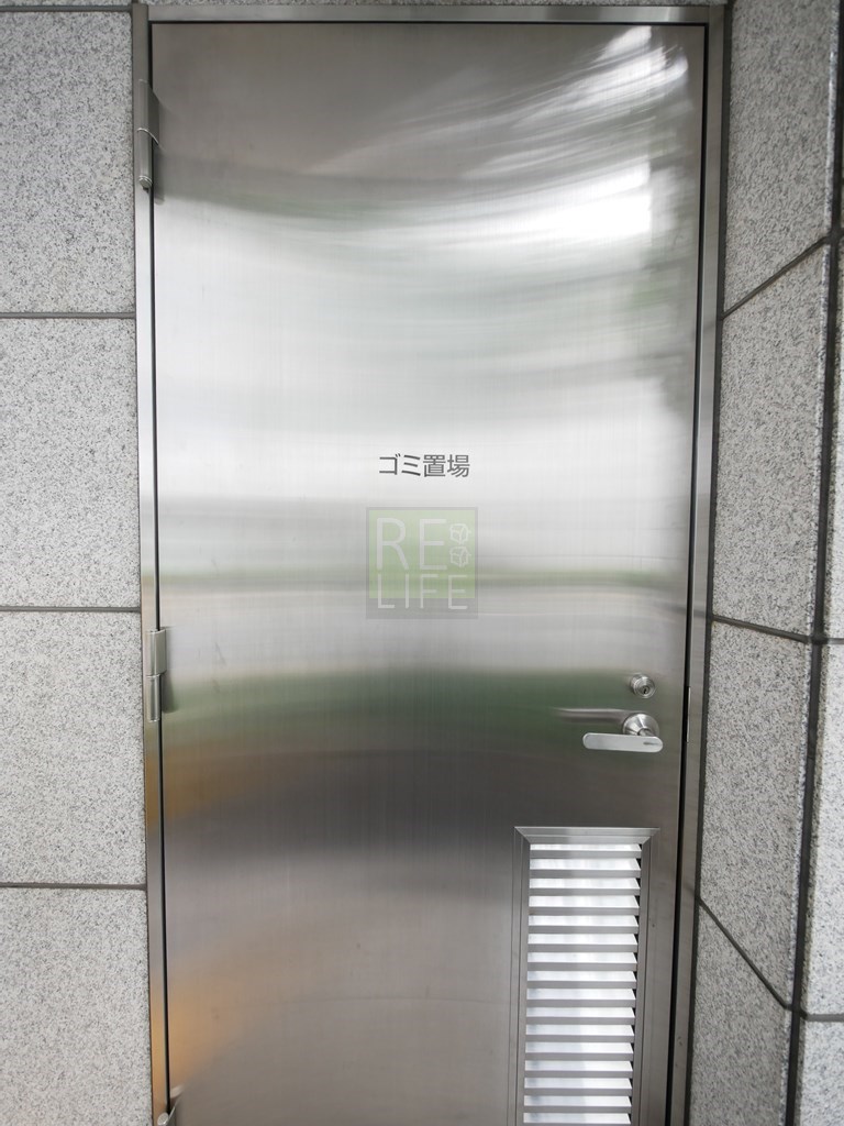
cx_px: 422
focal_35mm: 14
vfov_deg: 102.1
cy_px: 563
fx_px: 455
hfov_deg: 85.7
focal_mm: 7
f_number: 4
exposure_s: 1/60
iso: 400
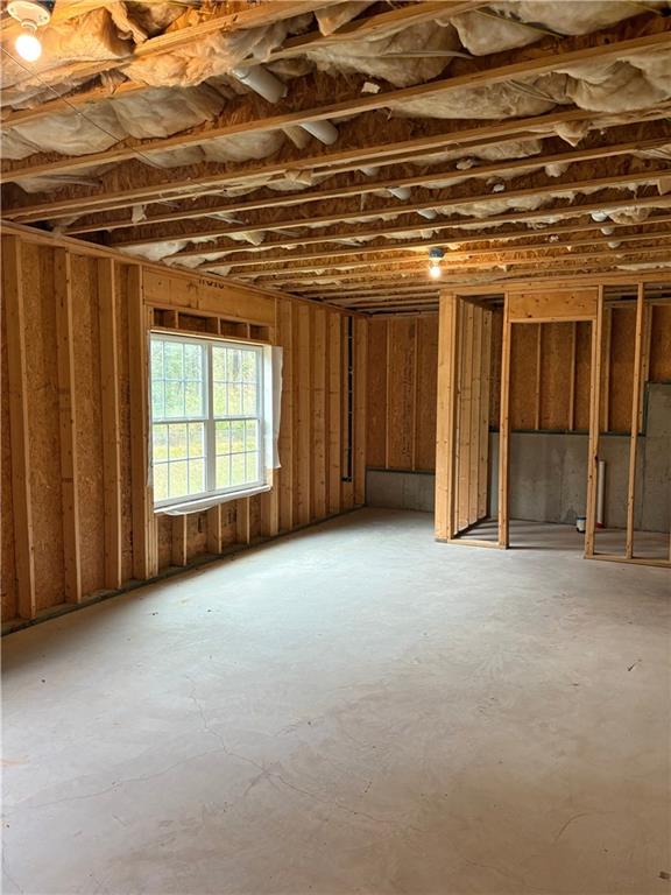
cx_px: 336
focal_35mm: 26
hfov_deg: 53.1
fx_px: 672
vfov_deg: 67.3
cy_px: 448
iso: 160
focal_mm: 5.96
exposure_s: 1/60
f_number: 1.6
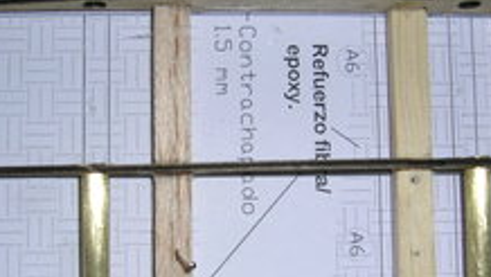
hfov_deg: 30.0
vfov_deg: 17.3
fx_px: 912
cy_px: 167
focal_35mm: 70
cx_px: 189
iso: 50
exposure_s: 1/60.1
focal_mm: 5.4
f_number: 4.8
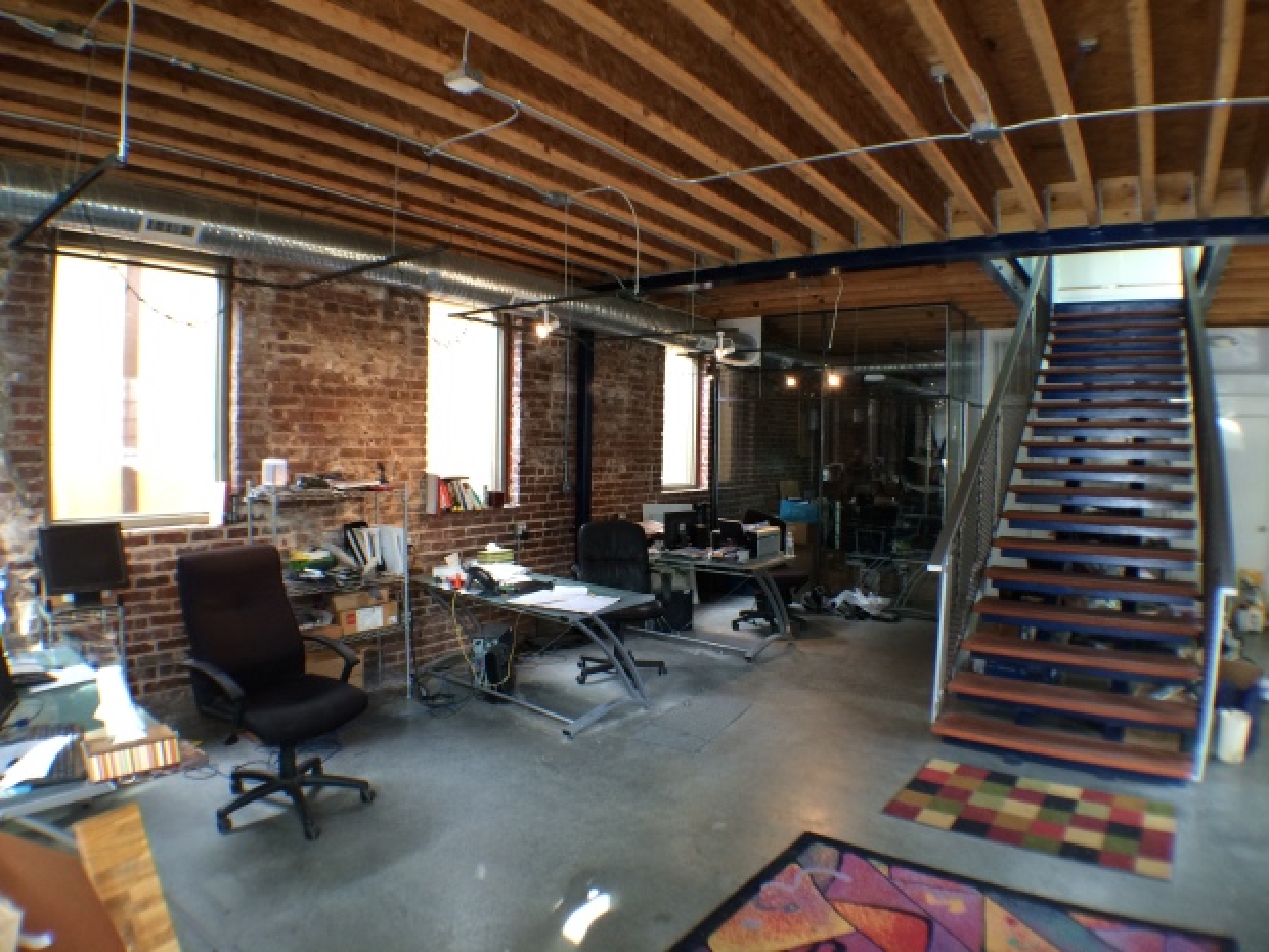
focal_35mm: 29
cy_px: 476
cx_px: 634
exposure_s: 1/30
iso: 125
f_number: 2.2
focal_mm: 4.15
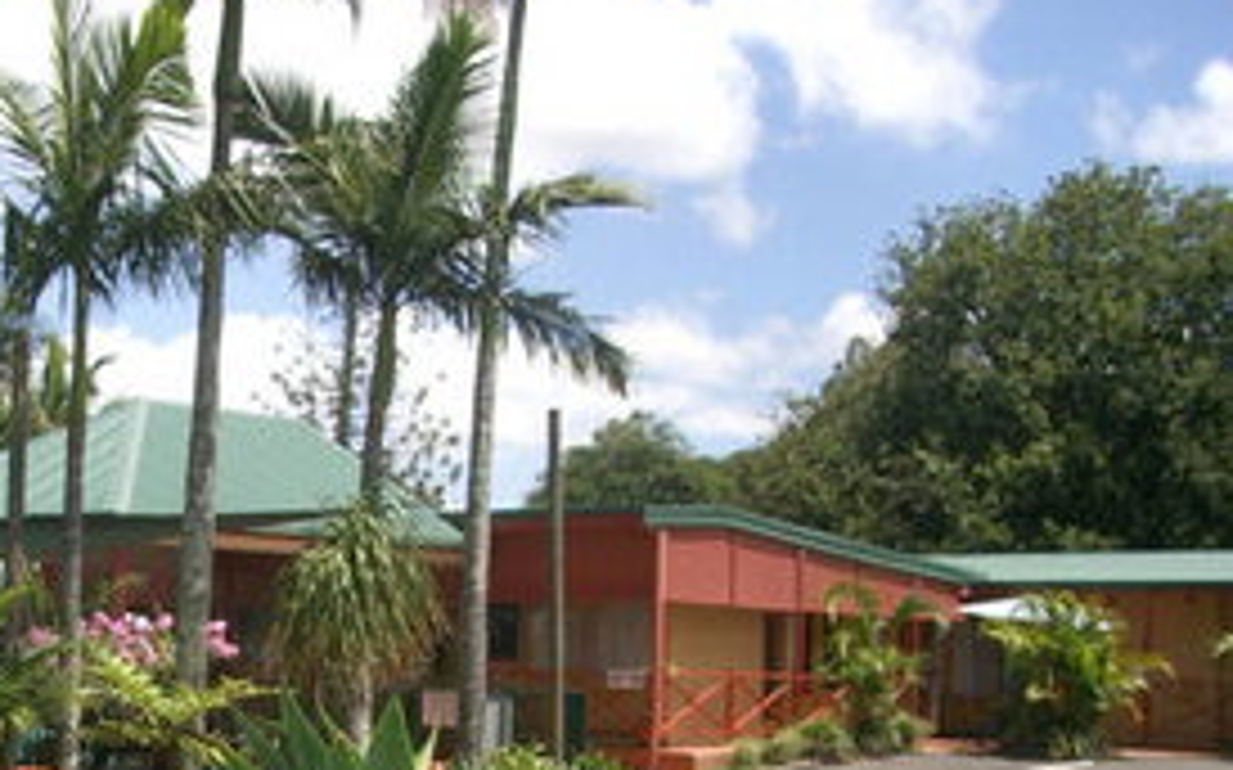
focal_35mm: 65
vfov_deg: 19.7
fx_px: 2183
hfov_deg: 30.4
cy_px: 675
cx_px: 176
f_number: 4.3
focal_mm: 5.8
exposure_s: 1/640
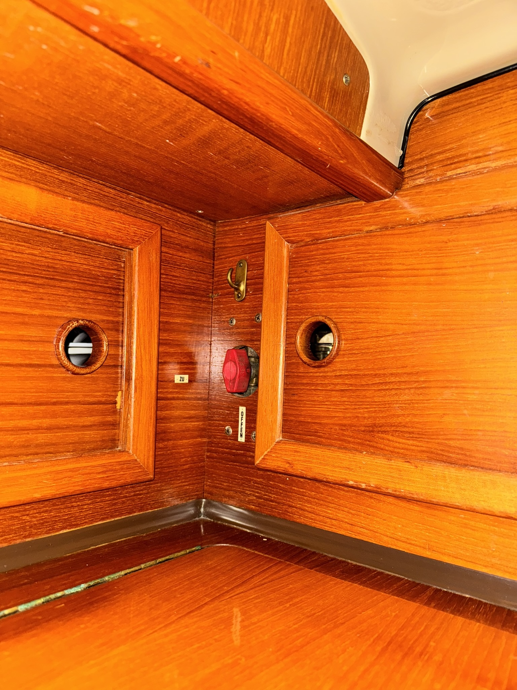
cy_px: 345
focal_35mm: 24
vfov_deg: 71.6
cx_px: 258
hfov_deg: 56.8
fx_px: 478
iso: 100
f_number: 1.78
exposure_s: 1/5
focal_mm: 6.76
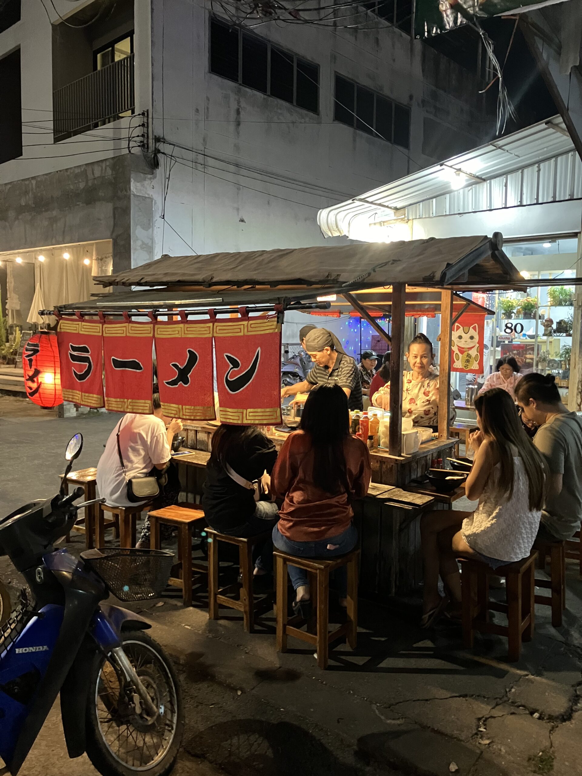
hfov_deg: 49.7
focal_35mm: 28
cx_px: 291
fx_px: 628
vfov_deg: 63.4
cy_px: 388
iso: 500
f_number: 1.8
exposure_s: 1/25
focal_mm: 3.99
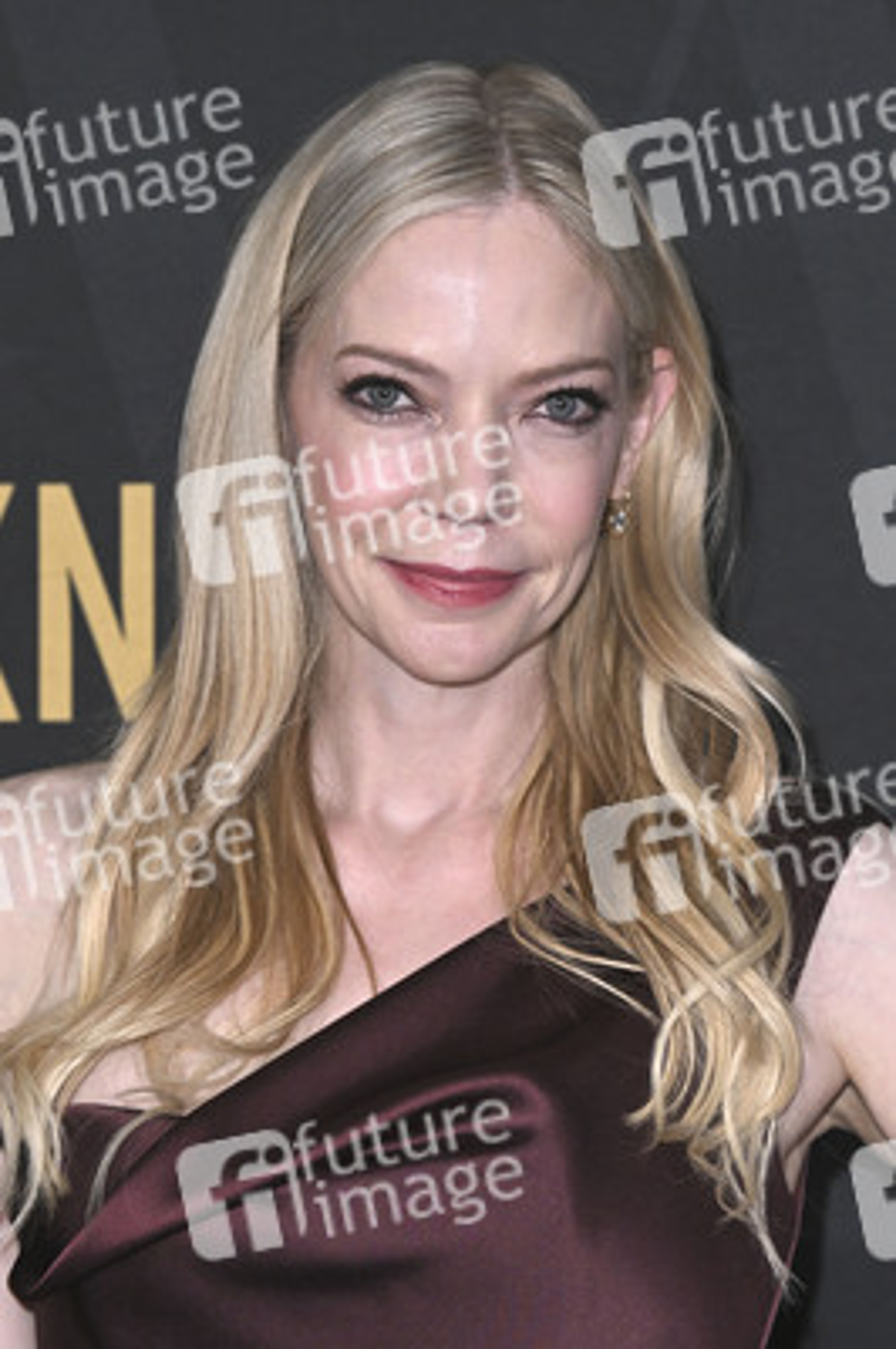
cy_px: 674
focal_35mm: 107
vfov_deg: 19.1
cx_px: 448
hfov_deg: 12.8
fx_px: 4001
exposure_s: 1/320
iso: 2000
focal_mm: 107
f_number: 6.3
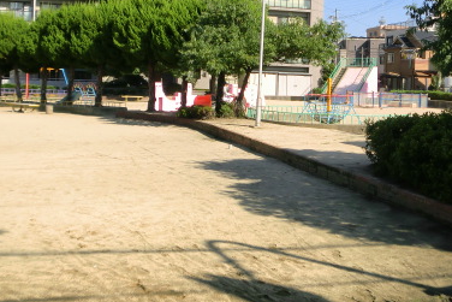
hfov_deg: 42.6
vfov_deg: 29.0
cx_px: 267
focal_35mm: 46
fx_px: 578
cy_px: 88
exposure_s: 1/125
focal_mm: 4.65
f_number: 7.8
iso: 64
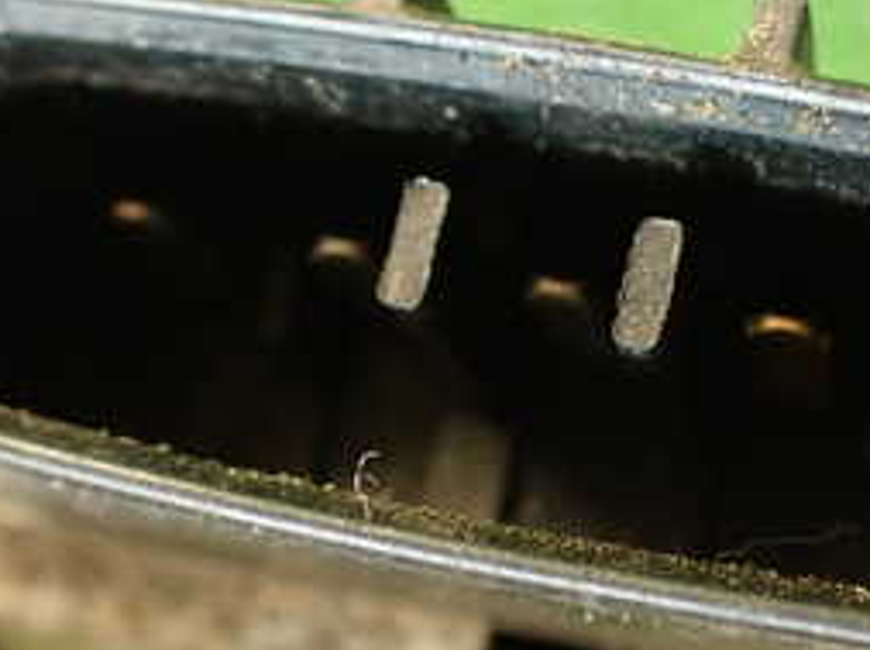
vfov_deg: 19.3
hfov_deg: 25.6
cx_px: 574
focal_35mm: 76
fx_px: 1907
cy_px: 413
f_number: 2.4
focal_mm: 5.79
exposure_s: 1/30
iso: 500
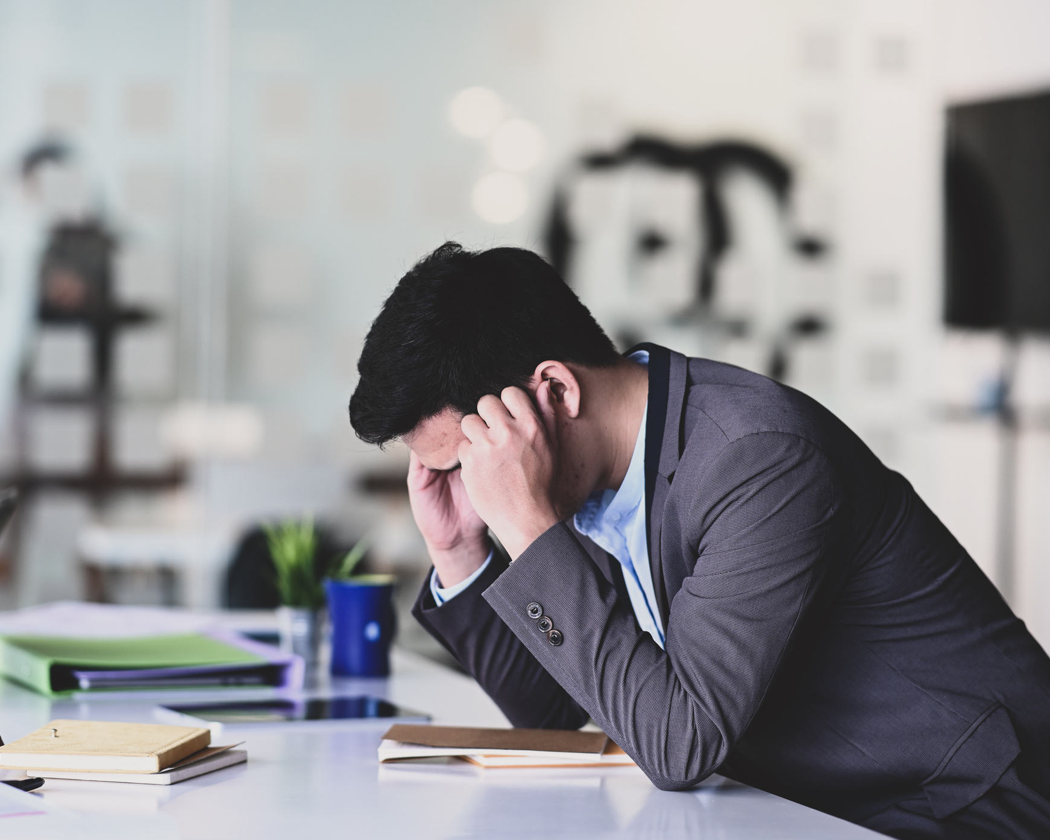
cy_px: 418
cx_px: 428
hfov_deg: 16.0
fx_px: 3728
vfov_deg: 12.8
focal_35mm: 120
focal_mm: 105
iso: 640
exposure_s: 1/200
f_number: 2
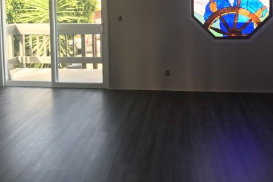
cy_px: 12
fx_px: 326
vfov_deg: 29.7
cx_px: 132
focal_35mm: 43
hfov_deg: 45.4
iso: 40
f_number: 1.8
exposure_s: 1/90
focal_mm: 3.99
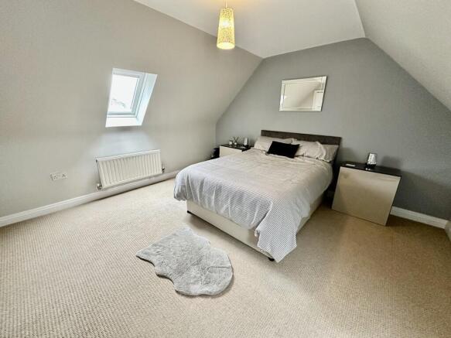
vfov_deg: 85.7
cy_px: 169
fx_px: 182
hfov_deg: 102.1
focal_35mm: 14
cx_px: 226
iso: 320
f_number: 2.2
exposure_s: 1/61
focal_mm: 2.22
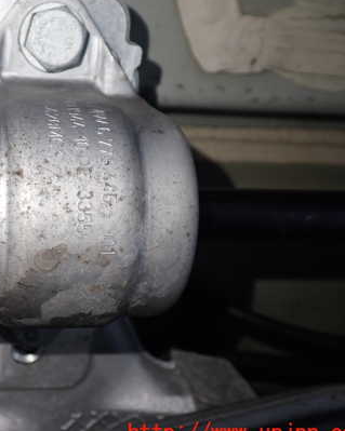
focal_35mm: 44
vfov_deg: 42.0
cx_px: 48
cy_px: 204
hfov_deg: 32.7
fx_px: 562
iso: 200
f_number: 2.3
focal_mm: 5.4
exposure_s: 1/30
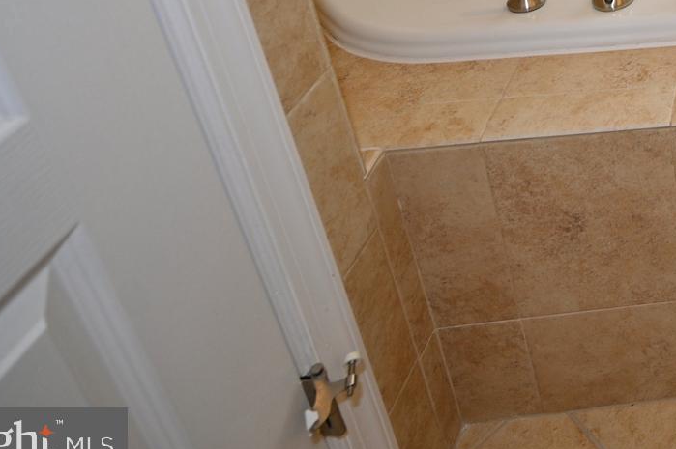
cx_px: 904
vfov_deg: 26.1
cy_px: -181
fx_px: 769
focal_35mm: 41
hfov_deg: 33.1
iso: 100
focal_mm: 14
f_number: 4
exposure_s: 1/100
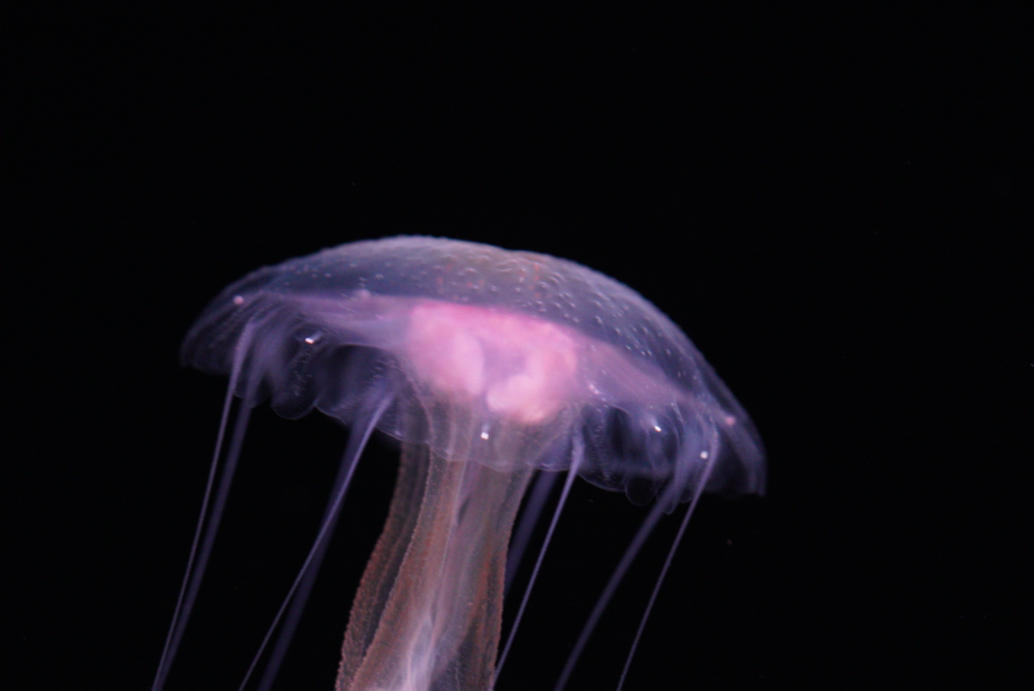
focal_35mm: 135
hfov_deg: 15.2
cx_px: 517
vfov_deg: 10.2
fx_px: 3880
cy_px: 346
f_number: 4
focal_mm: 90
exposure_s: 1/60
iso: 3200
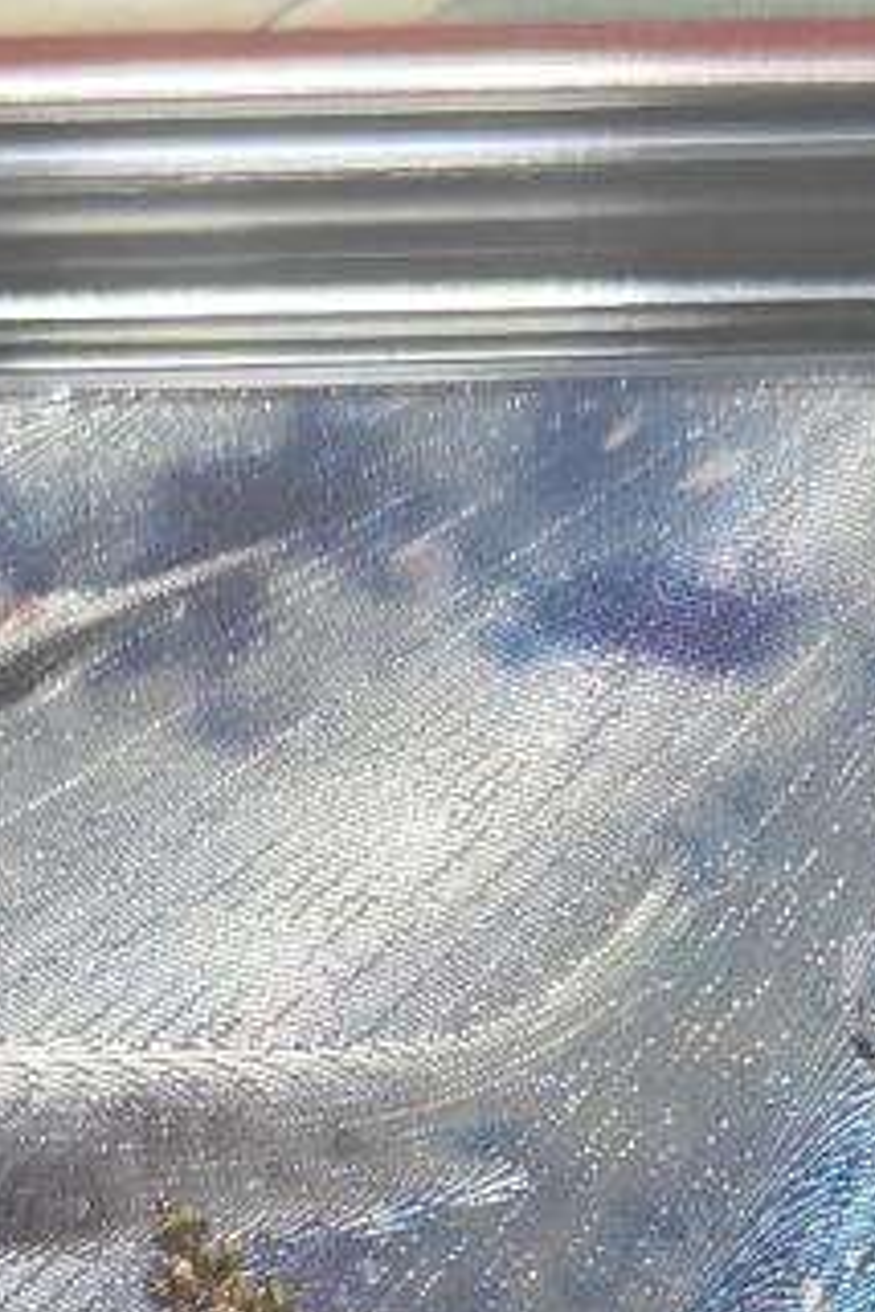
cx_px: 356
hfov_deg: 9.8
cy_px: 1770
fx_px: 5104
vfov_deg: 14.0
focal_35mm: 140
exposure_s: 1/50
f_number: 1.8
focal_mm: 5.59
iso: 125
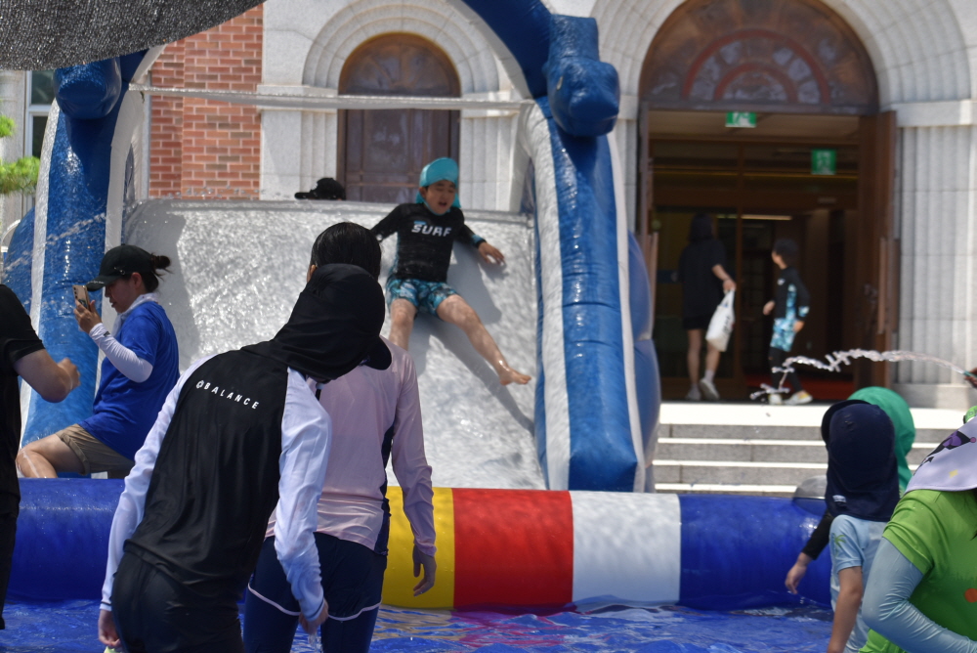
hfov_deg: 17.5
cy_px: 326
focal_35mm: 117
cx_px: 488
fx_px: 3177
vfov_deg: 11.7
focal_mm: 78
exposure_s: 1/250
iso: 200
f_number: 8
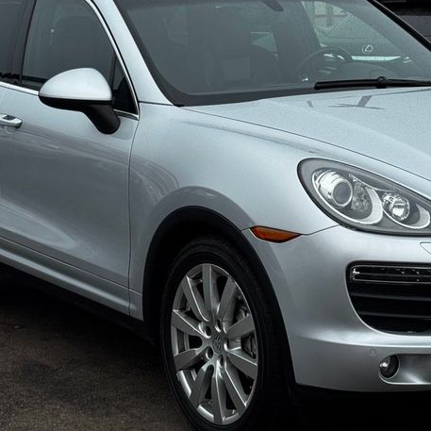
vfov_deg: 18.2
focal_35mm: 95
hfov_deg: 18.2
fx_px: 1338
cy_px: 143
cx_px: 318
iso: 64
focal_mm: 6.76
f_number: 1.78
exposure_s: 1/2513
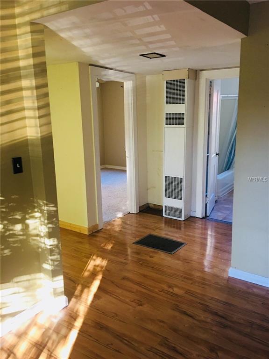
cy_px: 180
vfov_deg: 61.7
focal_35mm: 29
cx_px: 134
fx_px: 300
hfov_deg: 48.2
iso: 50
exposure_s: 1/15
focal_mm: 4.15
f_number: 2.2
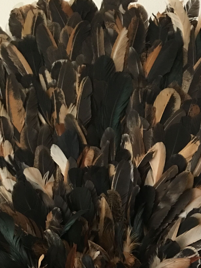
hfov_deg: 19.5
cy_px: 329
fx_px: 557
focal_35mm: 72
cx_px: 225
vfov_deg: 24.3
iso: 80
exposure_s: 1/10
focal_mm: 4.15
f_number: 2.2
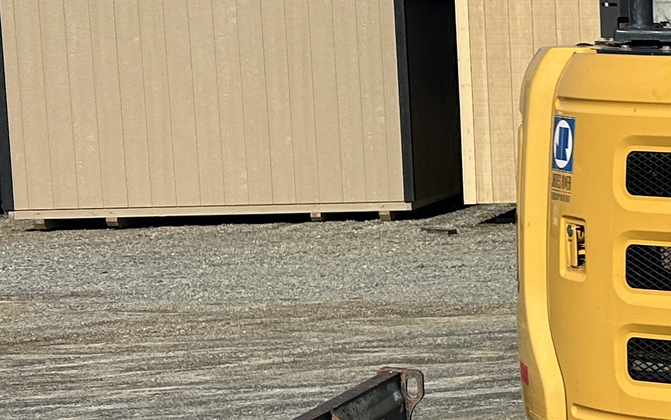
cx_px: 1186
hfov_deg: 16.8
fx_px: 1902
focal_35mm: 104
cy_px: 239
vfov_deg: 12.6
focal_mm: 5.7
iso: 50
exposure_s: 1/6579
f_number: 1.5
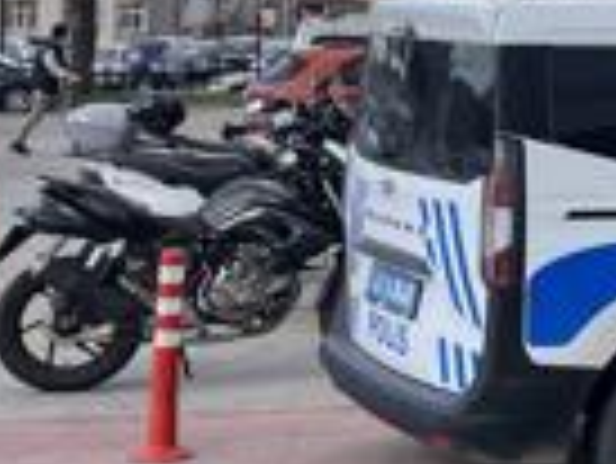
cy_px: 0
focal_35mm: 104
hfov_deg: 15.6
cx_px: 1174
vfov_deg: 14.0
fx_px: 1852
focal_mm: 5.1
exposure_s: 1/1890
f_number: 1.6
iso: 50
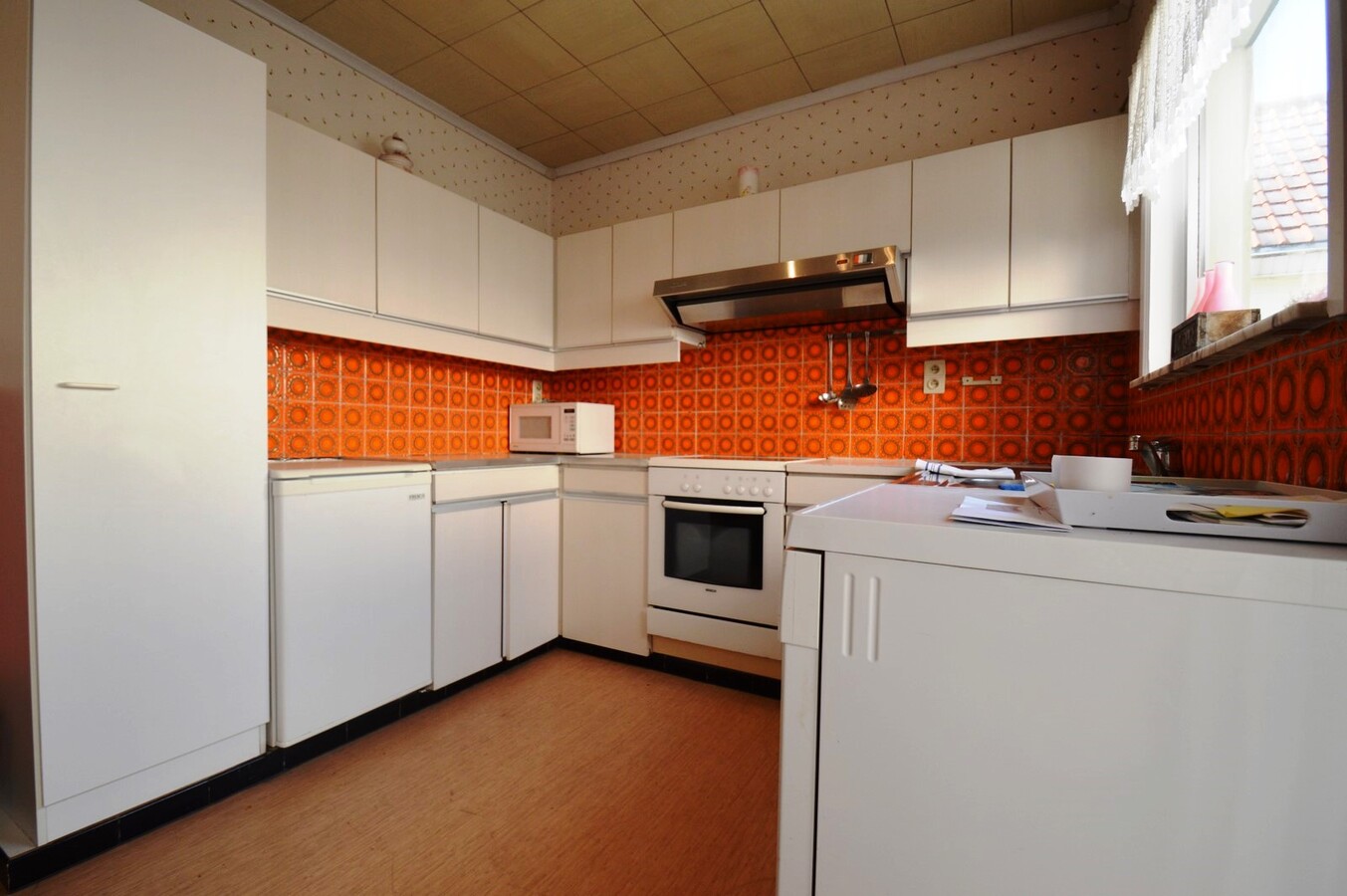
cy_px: 448
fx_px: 617
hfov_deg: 95.0
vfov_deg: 72.0
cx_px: 674
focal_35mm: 16
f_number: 5.6
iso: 400
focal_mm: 11
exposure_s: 1/125
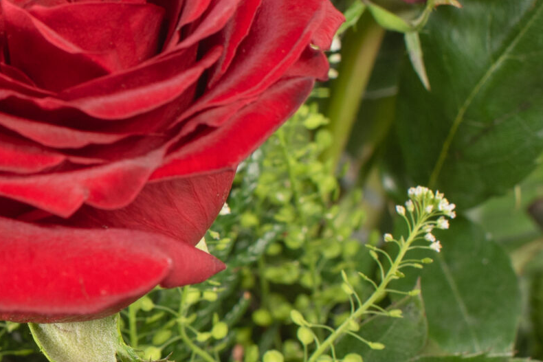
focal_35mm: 162
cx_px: -124
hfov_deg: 12.4
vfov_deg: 8.4
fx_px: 2444
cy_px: 333
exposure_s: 1/160
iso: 250
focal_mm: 50
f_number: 9
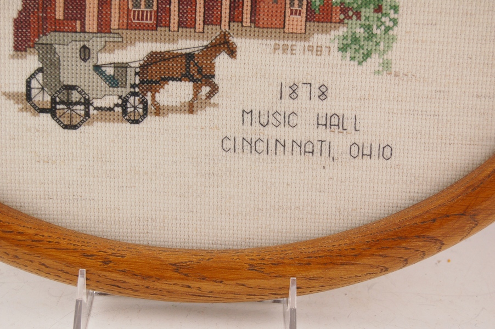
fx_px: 1030
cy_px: 164
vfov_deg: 18.2
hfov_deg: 27.0
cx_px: 248
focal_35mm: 75
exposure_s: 1/80
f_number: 5.6
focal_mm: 50
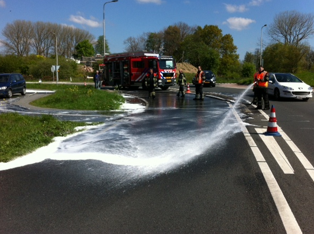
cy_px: 108
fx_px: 344
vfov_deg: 37.6
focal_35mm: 38
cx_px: 165
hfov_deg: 49.0
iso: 80
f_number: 2.8
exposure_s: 1/1588
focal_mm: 3.85
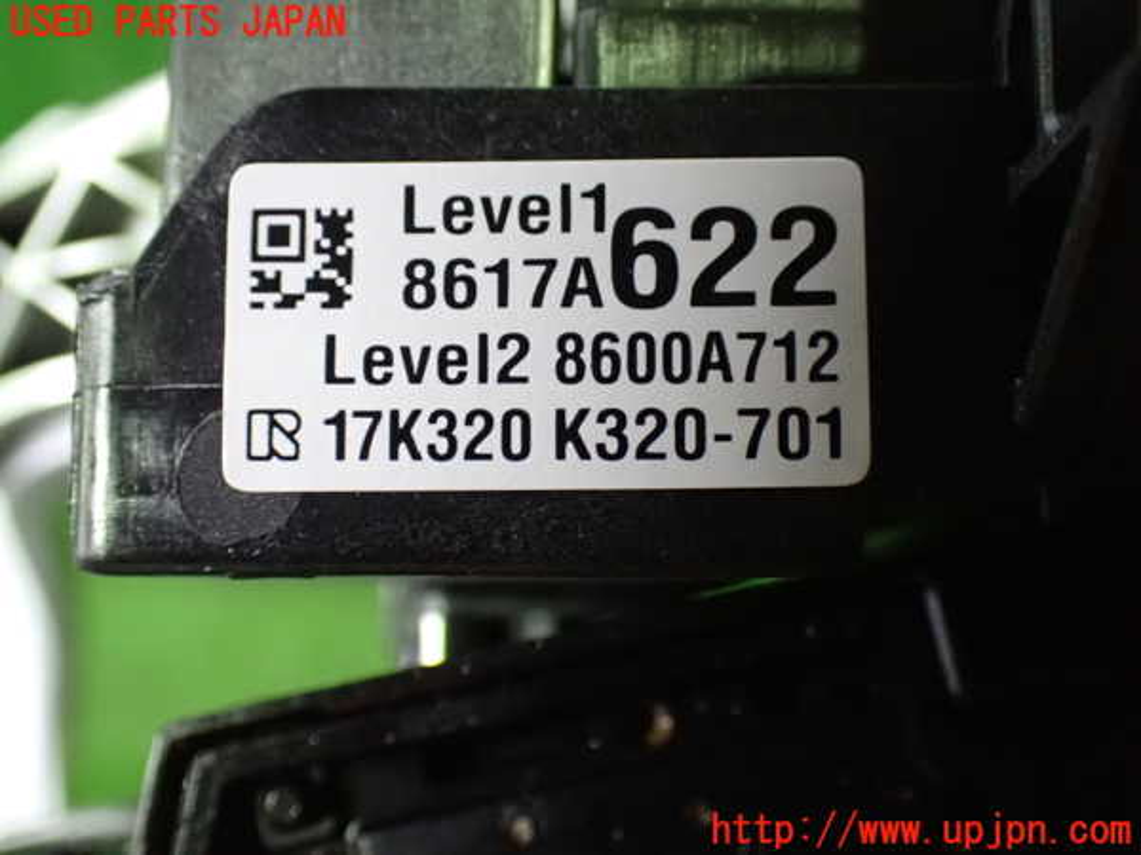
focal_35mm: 44
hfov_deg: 42.9
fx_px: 1450
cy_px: 428
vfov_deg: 32.9
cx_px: 570
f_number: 2.9
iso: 1600
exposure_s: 1/40
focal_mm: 7.84
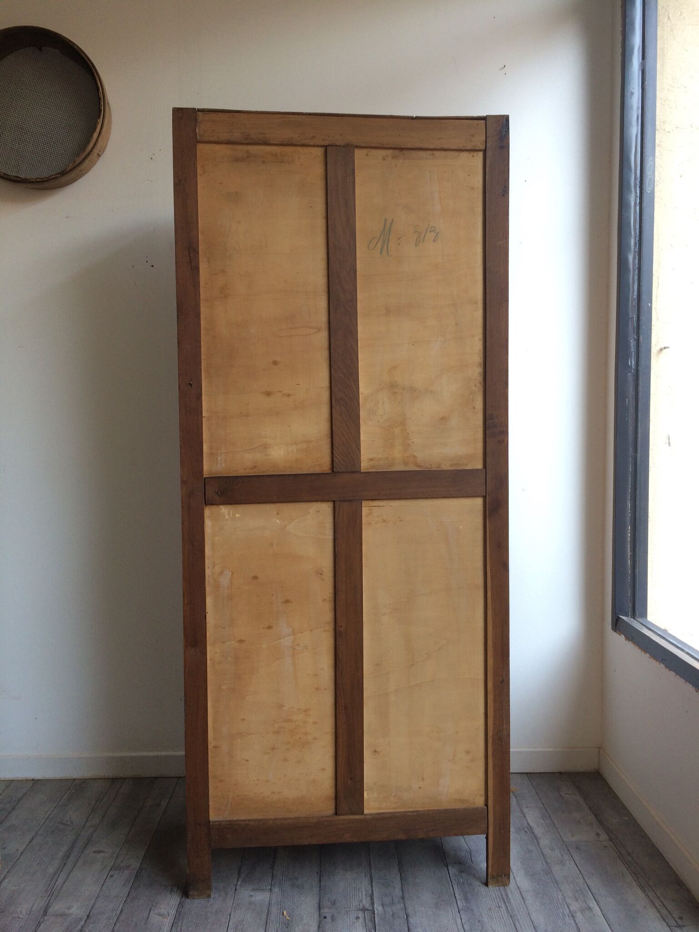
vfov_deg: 61.7
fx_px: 781
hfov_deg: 48.2
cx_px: 350
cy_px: 466
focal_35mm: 29
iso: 50
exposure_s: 1/100
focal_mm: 4.15
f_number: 2.2
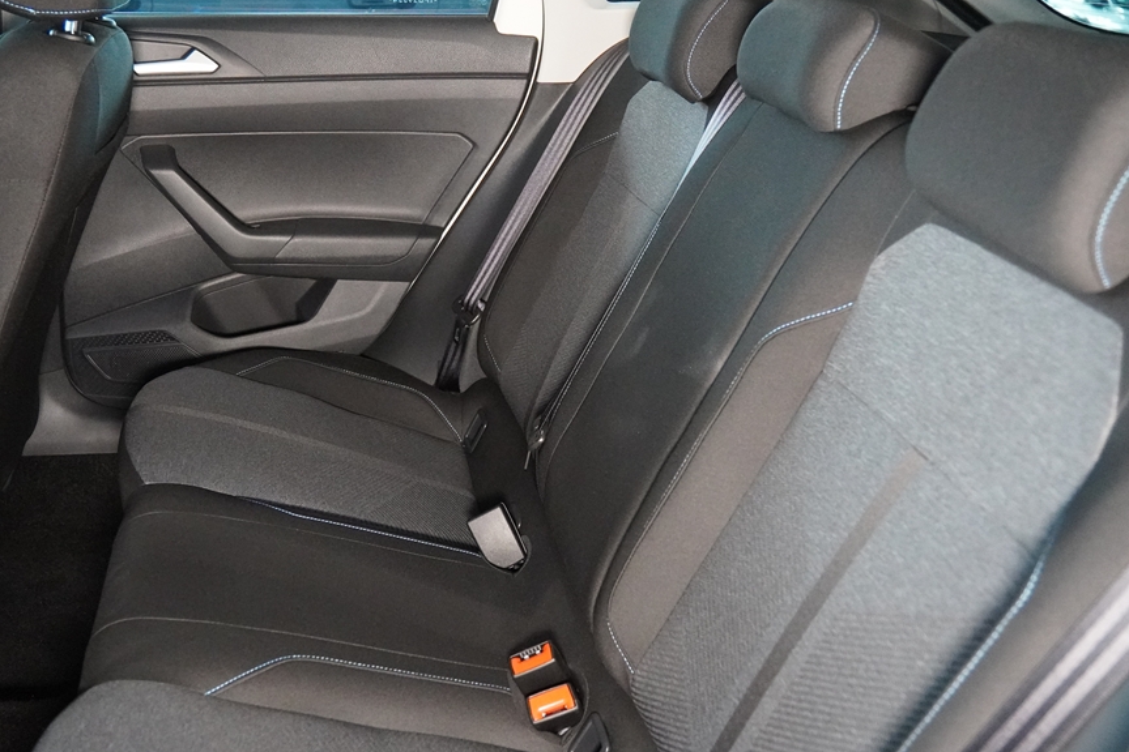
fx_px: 1003
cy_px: 374
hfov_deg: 58.7
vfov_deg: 41.1
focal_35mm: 32
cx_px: 564
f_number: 2.8
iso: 6400
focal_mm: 18
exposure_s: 1/125
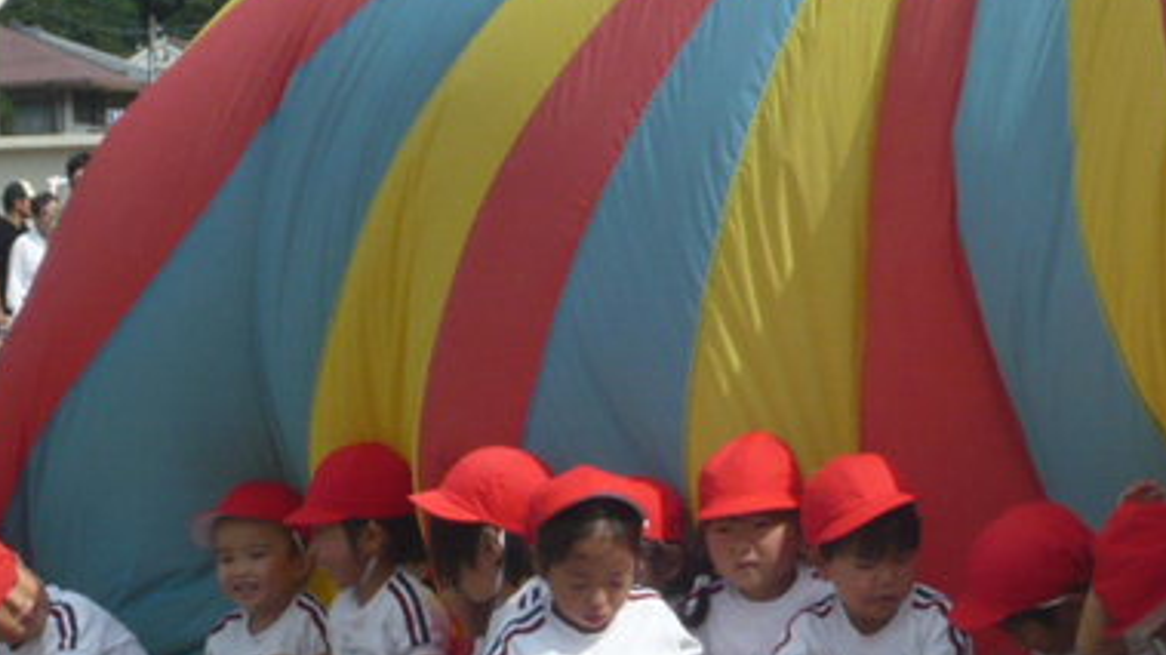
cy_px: 544
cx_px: 751
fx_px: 6770
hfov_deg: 9.8
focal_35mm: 219
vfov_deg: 5.5
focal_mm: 13
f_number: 5
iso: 100
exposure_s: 1/800
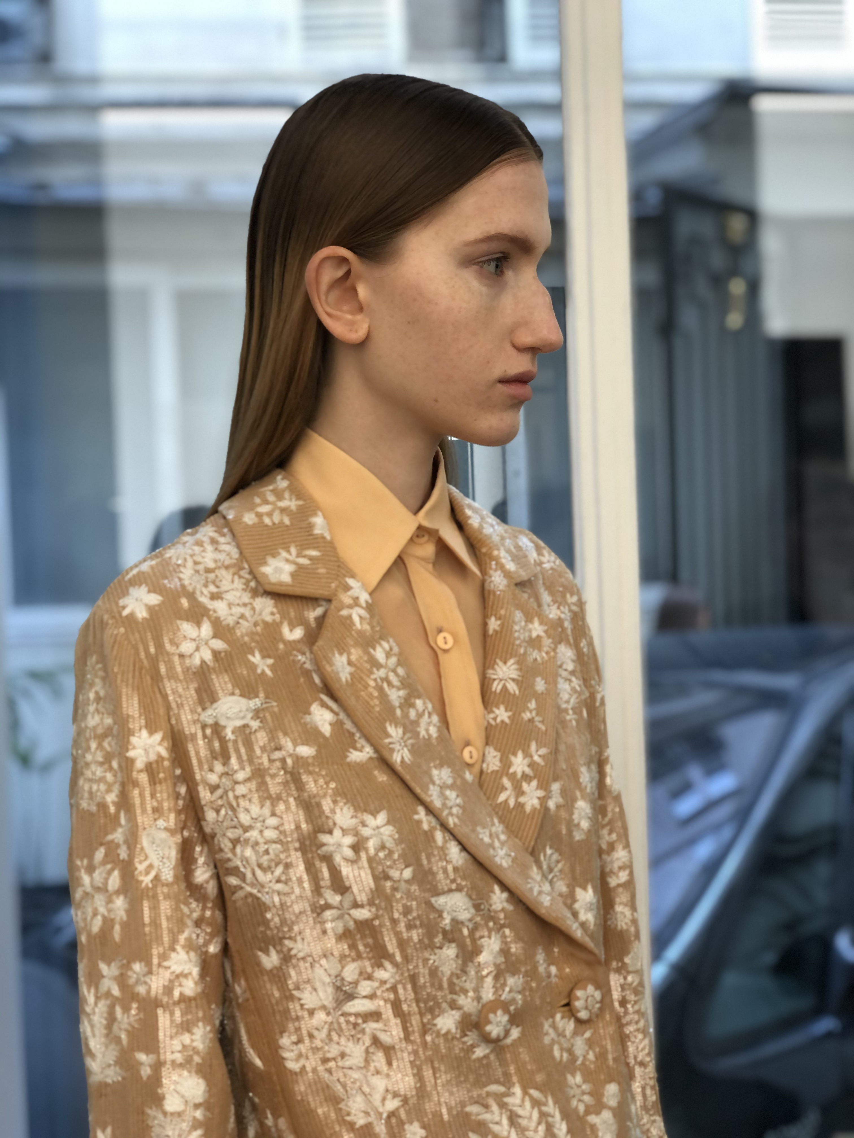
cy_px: 569
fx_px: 1710
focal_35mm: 52
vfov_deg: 36.8
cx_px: 427
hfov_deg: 28.0
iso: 50
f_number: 2.4
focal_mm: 6
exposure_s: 1/50
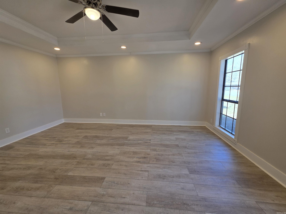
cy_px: 107
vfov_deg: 89.9
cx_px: 143
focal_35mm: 13
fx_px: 107
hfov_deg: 106.2
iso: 80
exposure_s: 1/120
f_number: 1.9
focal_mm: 2.2
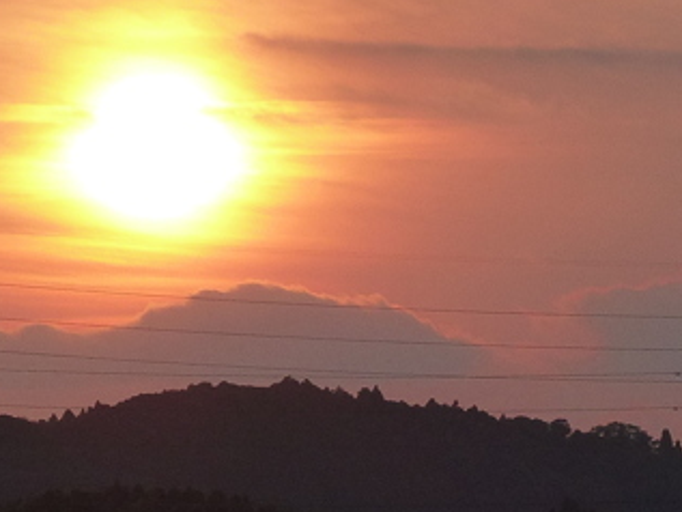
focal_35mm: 539
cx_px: 562
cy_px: 490
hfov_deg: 3.7
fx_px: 10623
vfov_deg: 2.8
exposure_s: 1/800
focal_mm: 30.1
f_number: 4.5
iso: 160
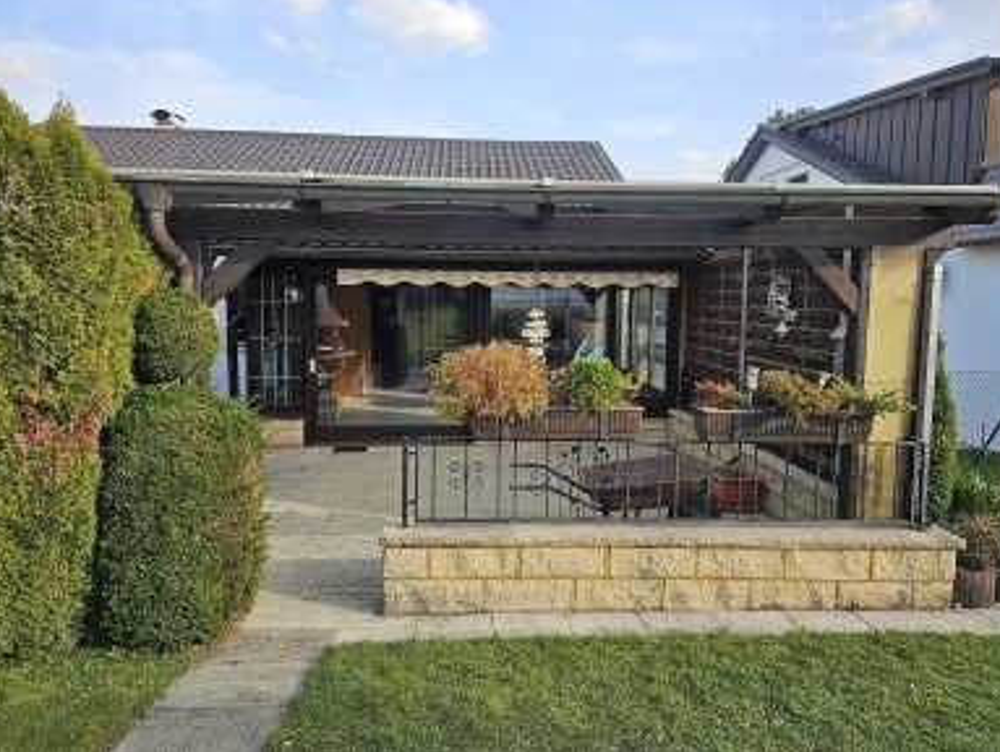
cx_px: 509
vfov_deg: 56.9
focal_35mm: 24
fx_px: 694
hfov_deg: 71.5
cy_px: 366
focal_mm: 6.3
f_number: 1.7
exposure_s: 1/377
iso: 20
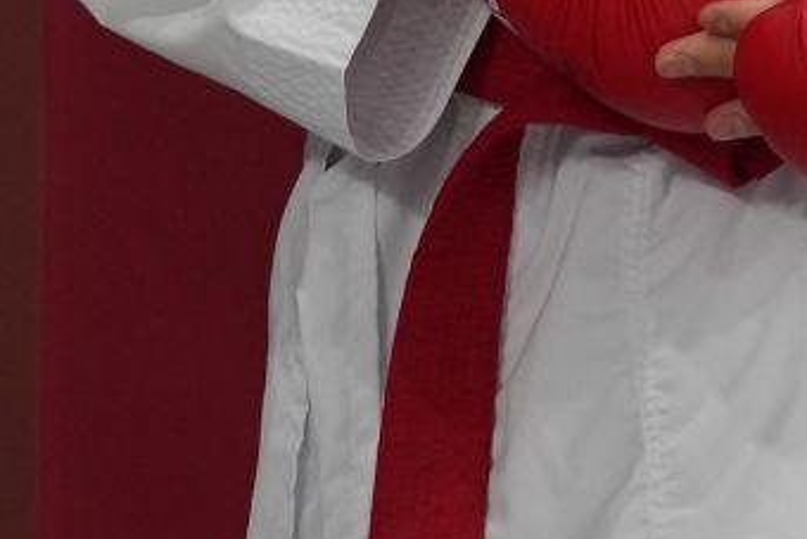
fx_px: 29691
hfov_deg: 1.6
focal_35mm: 1324
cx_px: 1241
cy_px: -779
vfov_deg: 1.0
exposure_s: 1/1000
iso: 800
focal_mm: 167
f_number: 2.8
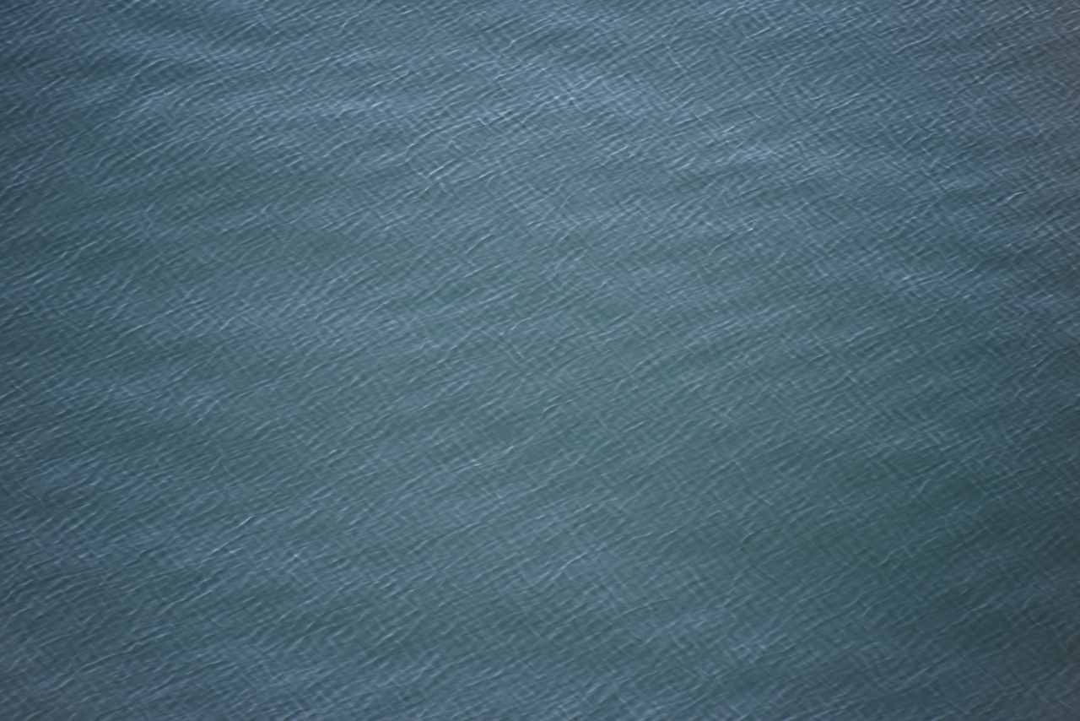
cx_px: 540
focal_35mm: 300
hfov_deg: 6.9
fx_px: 9001
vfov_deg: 4.6
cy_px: 360
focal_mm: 300
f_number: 5.6
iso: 720
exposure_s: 1/640
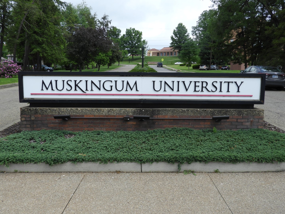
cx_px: 142
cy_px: 107
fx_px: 247
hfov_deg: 60.0
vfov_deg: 46.8
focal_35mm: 30
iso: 100
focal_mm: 5.4
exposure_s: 1/640
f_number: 3.5
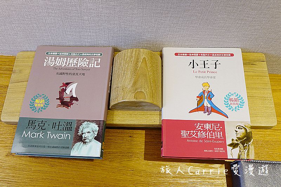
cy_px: 94
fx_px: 273
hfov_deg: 54.4
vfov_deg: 37.8
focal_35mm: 35
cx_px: 140
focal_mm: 12.83
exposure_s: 1/40
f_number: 2.8
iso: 320
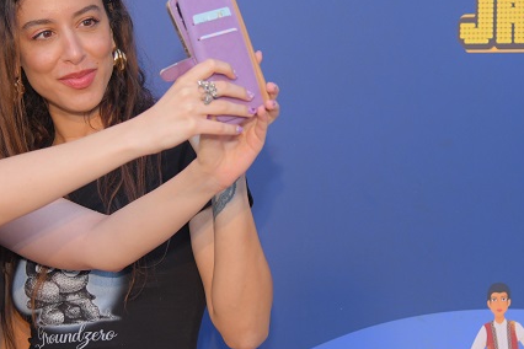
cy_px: 81
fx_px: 1979
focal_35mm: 136
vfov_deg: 10.1
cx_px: 280
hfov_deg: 15.1
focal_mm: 58
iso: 640
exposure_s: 1/250
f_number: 4
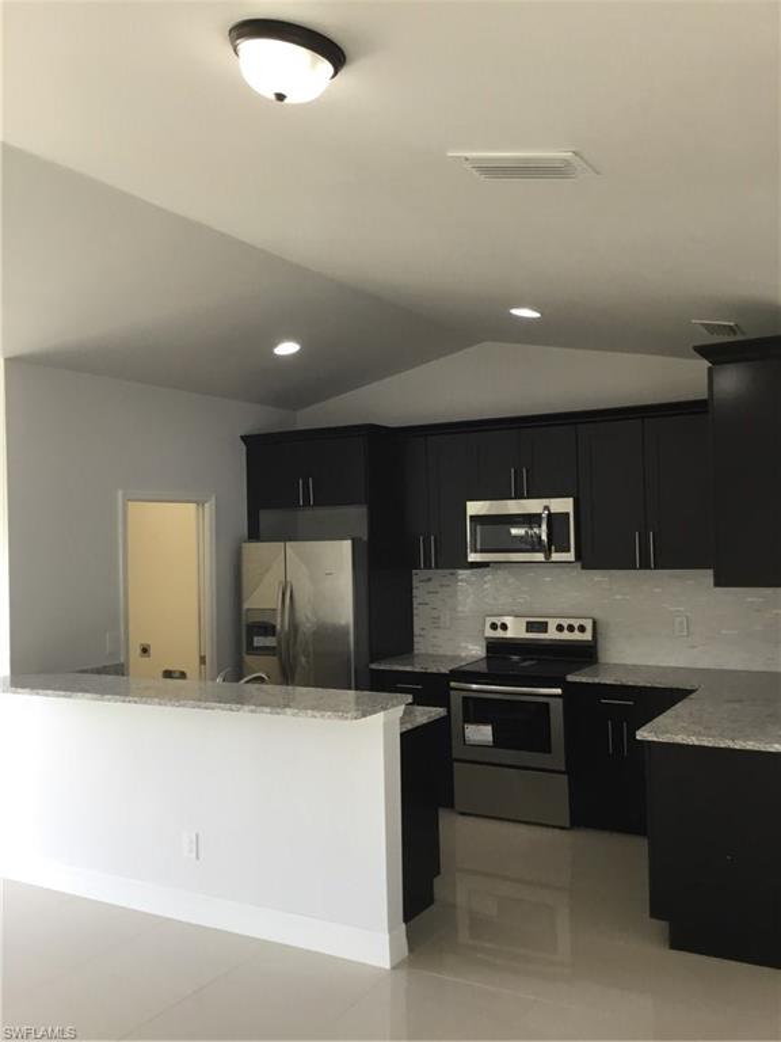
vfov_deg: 58.4
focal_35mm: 31
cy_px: 521
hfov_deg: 45.4
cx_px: 390
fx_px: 933
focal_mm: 3.3
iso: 25
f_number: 2.4
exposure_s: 1/40
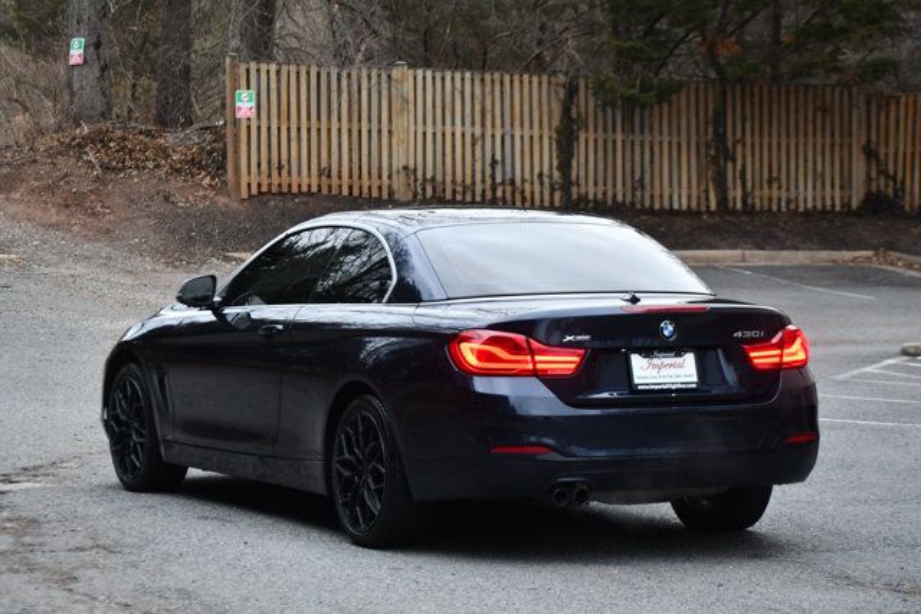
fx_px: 2994
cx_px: 460
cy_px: 307
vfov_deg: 11.7
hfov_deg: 17.5
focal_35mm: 117
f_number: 4.8
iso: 800
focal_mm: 78
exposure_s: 1/160
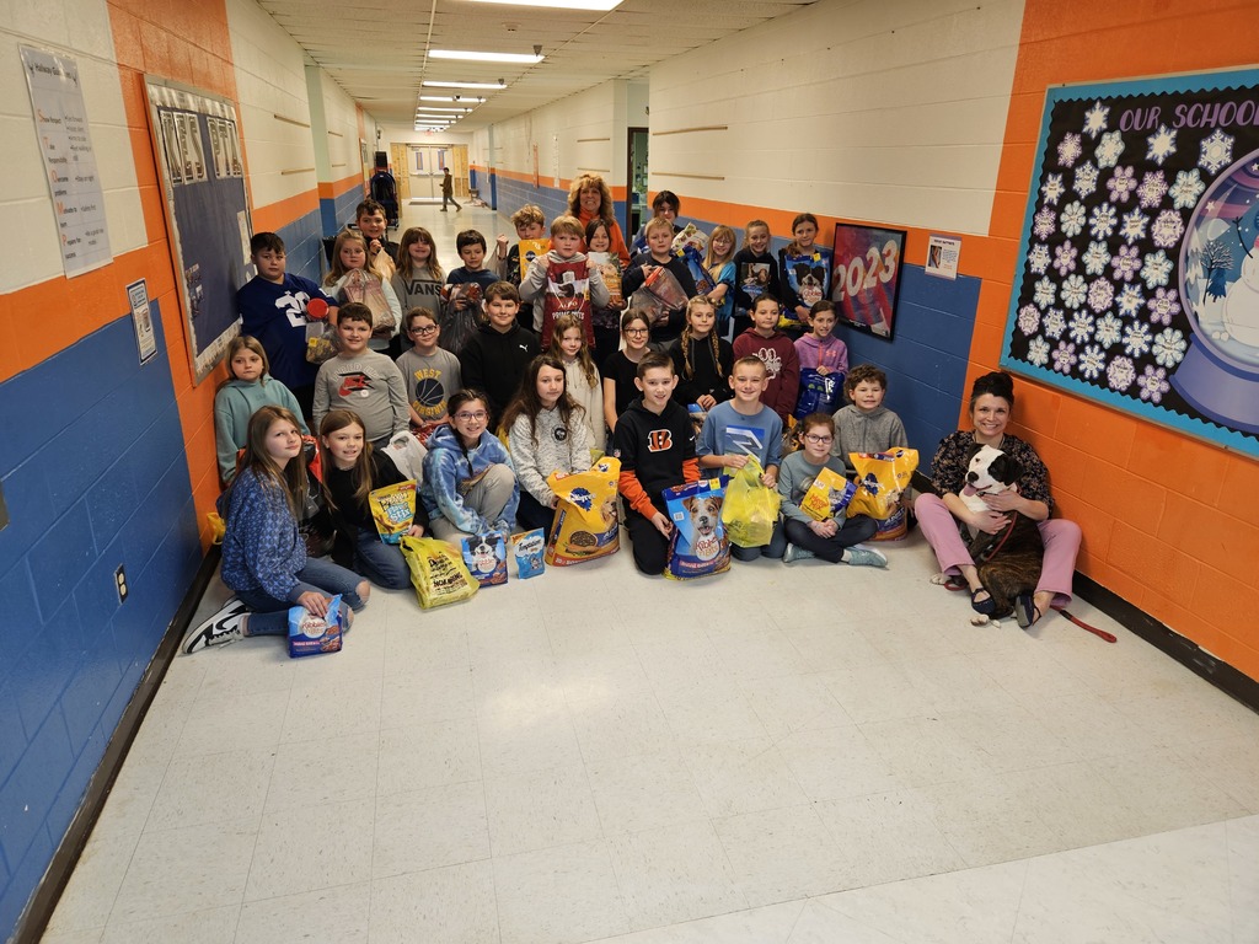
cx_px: 630
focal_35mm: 23
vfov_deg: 58.9
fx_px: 837
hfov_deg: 73.9
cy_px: 472
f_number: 1.8
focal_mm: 5.4
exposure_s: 1/50
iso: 100
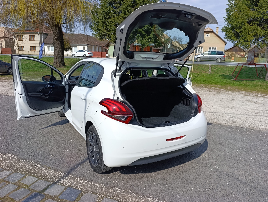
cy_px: 101
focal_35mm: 23
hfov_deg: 73.8
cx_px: 134
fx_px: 178
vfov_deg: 59.0
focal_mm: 6.14
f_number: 1.6
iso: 50
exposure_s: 1/965
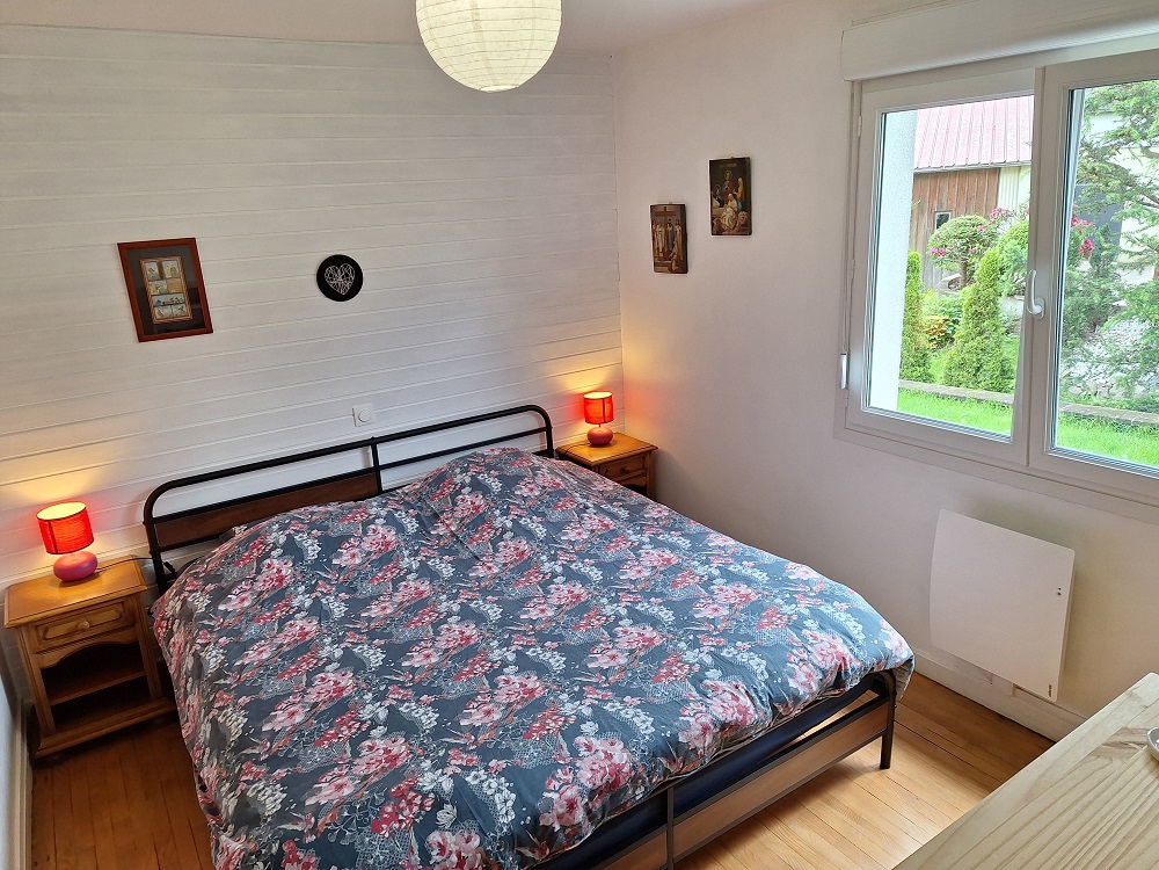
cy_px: 435
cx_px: 580
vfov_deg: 58.9
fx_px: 770
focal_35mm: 23
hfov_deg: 73.9
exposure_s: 1/100
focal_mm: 5.54
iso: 40
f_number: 1.8
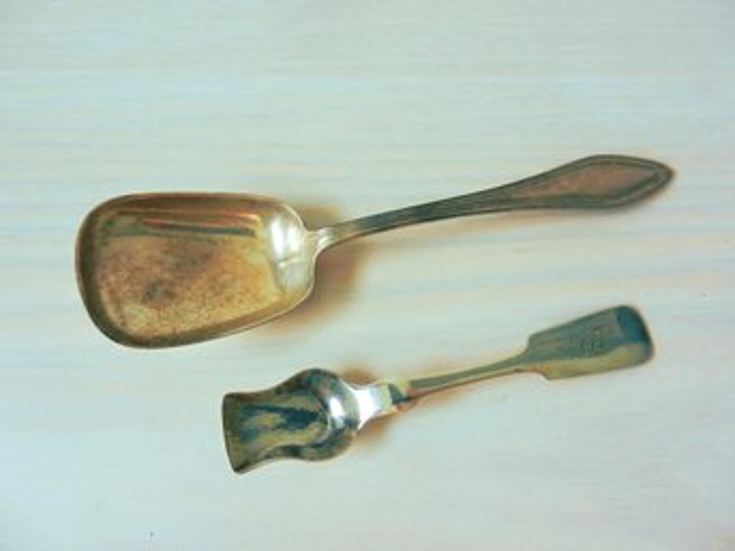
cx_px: 368
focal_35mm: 25
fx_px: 531
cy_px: 276
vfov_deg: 54.9
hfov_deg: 69.4
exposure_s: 1/125
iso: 160
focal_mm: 4.5
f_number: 3.5
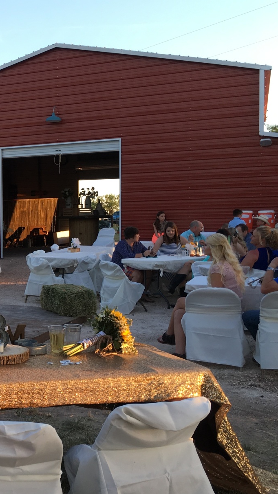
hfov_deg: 21.3
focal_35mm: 50
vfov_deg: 41.3
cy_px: 254
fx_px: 655
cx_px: -100
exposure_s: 1/120
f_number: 2.2
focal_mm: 4.15
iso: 25
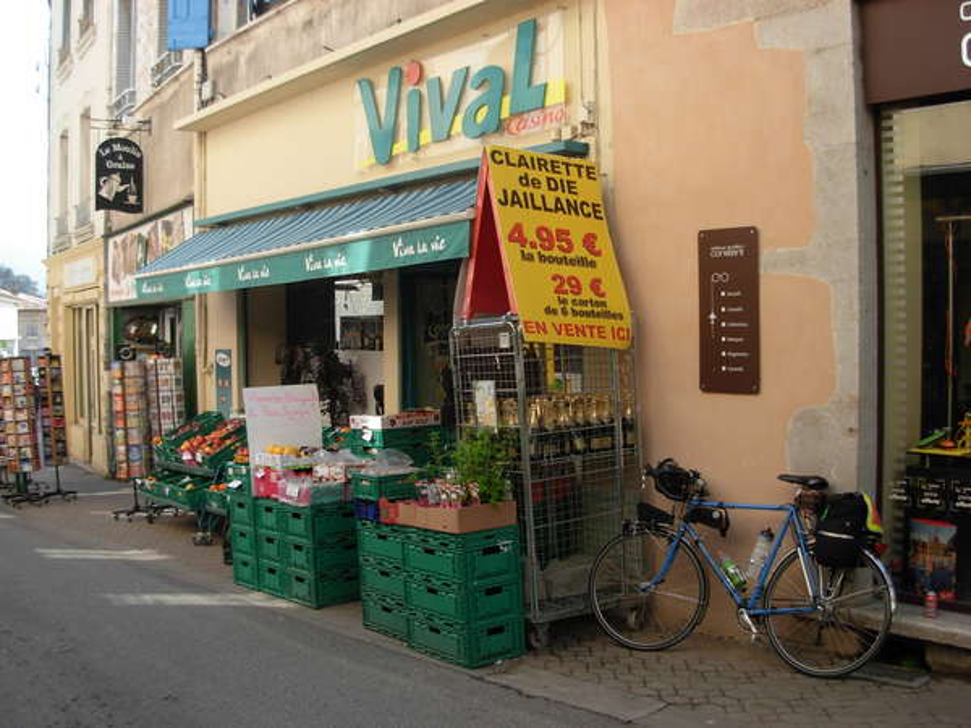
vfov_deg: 37.7
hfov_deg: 49.0
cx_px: 486
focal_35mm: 38
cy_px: 364
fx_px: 1066
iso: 79
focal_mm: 6.3
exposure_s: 1/313
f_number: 2.9
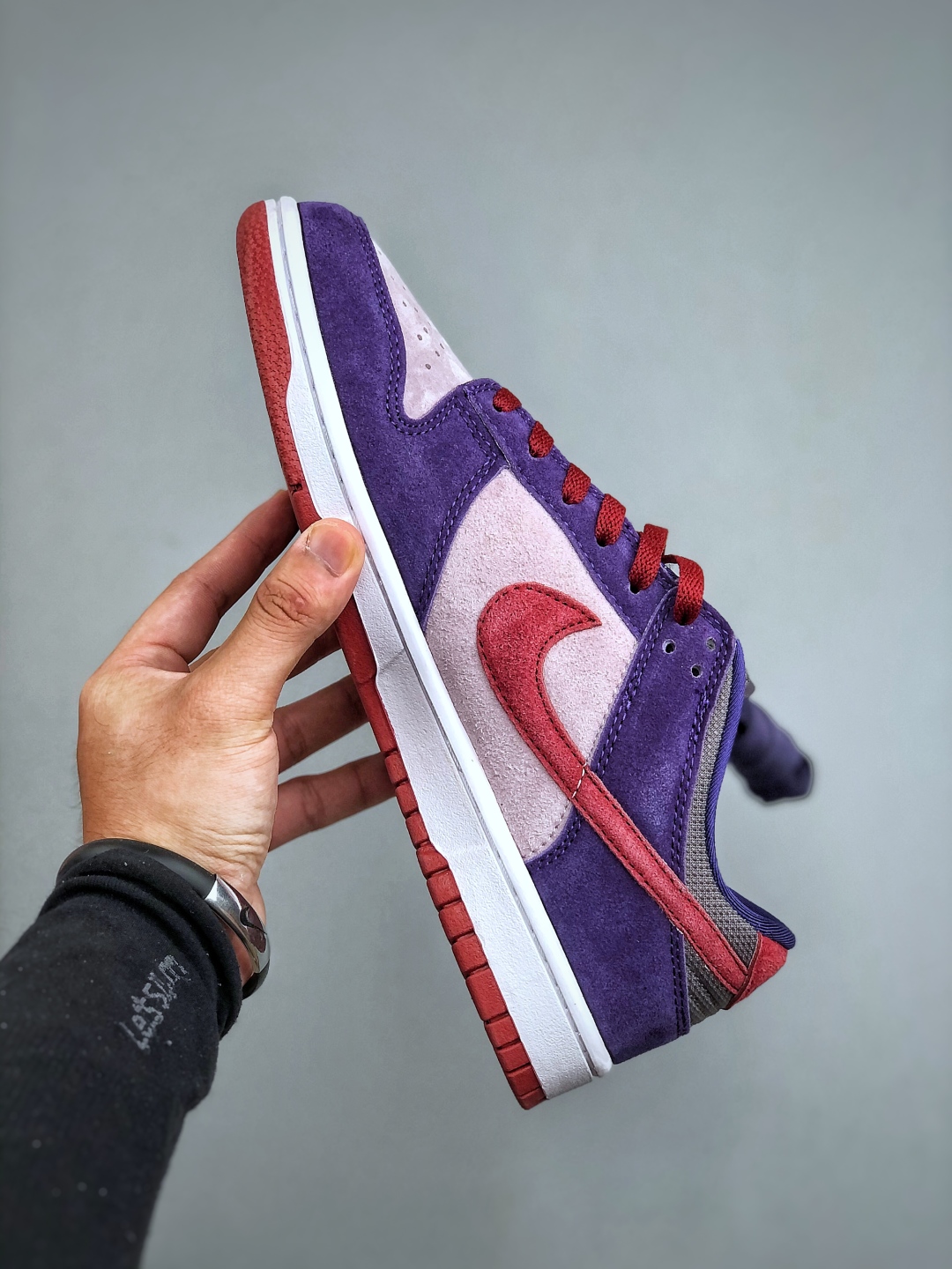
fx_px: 2090
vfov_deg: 33.8
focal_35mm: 57
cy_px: 634
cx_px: 476
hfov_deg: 25.7
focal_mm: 6.6
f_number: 2.8
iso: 20
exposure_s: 1/50
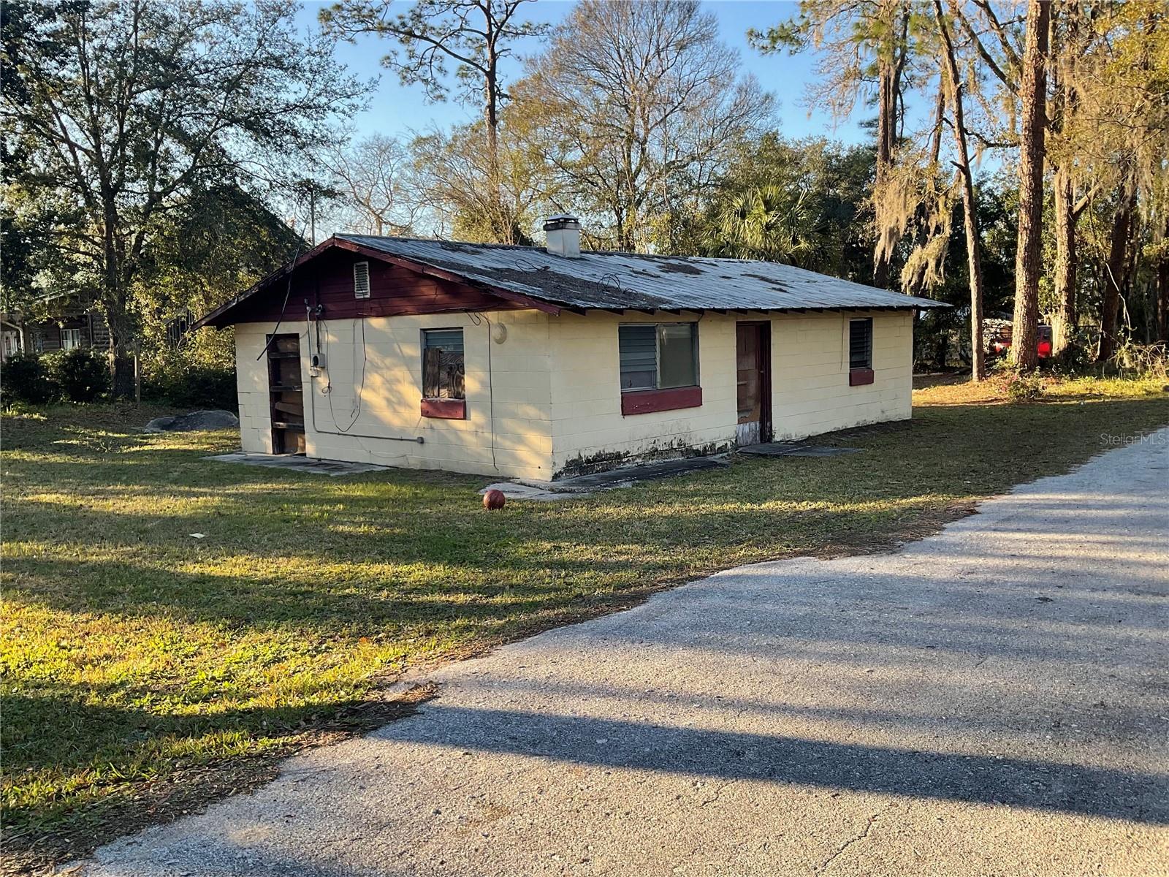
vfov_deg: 48.2
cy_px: 438
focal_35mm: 29
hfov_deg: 61.7
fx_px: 979
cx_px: 584
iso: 16
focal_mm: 3
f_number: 1.8
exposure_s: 1/312
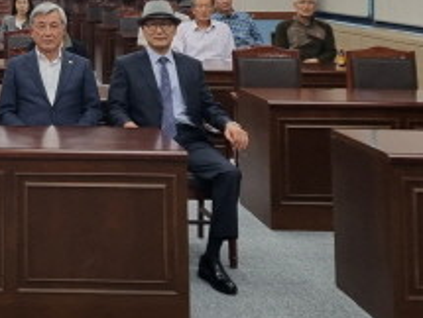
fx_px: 955
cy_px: -58
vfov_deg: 18.1
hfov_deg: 23.0
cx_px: -83
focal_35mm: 78
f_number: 1.8
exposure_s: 1/120
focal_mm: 6.7
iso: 50
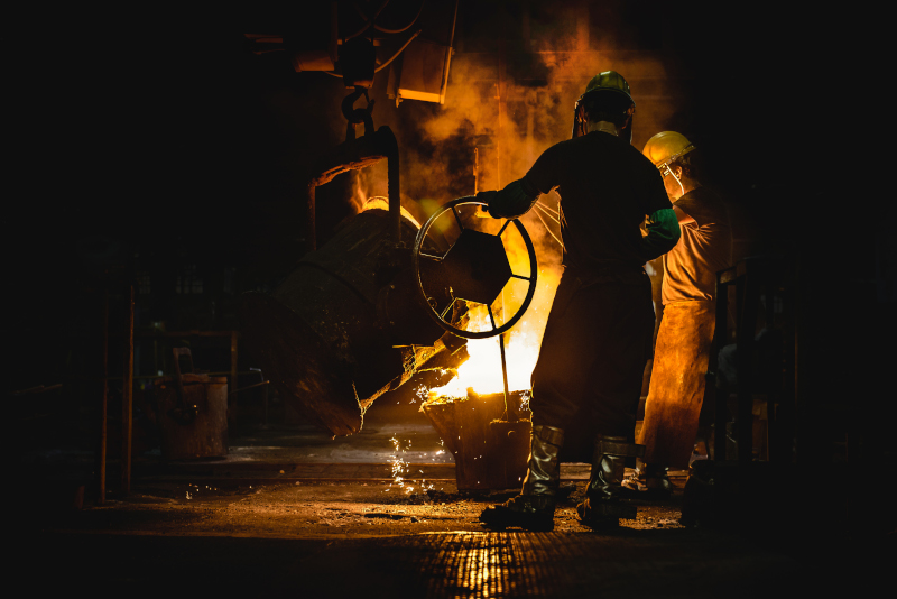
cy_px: 300
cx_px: 448
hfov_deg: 28.8
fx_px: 1745
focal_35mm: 70
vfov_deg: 19.5
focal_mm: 70
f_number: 3.5
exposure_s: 1/200
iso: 3200
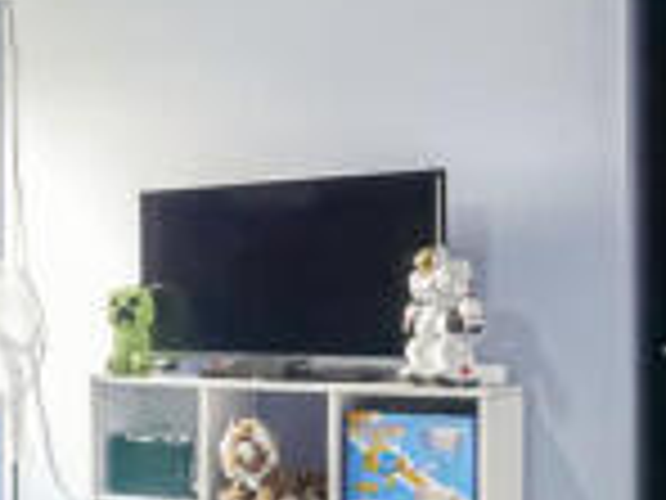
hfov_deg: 29.6
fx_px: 1058
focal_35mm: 55
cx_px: -146
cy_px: 345
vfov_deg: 26.4
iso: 2500
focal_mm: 7
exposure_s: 1/60
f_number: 4
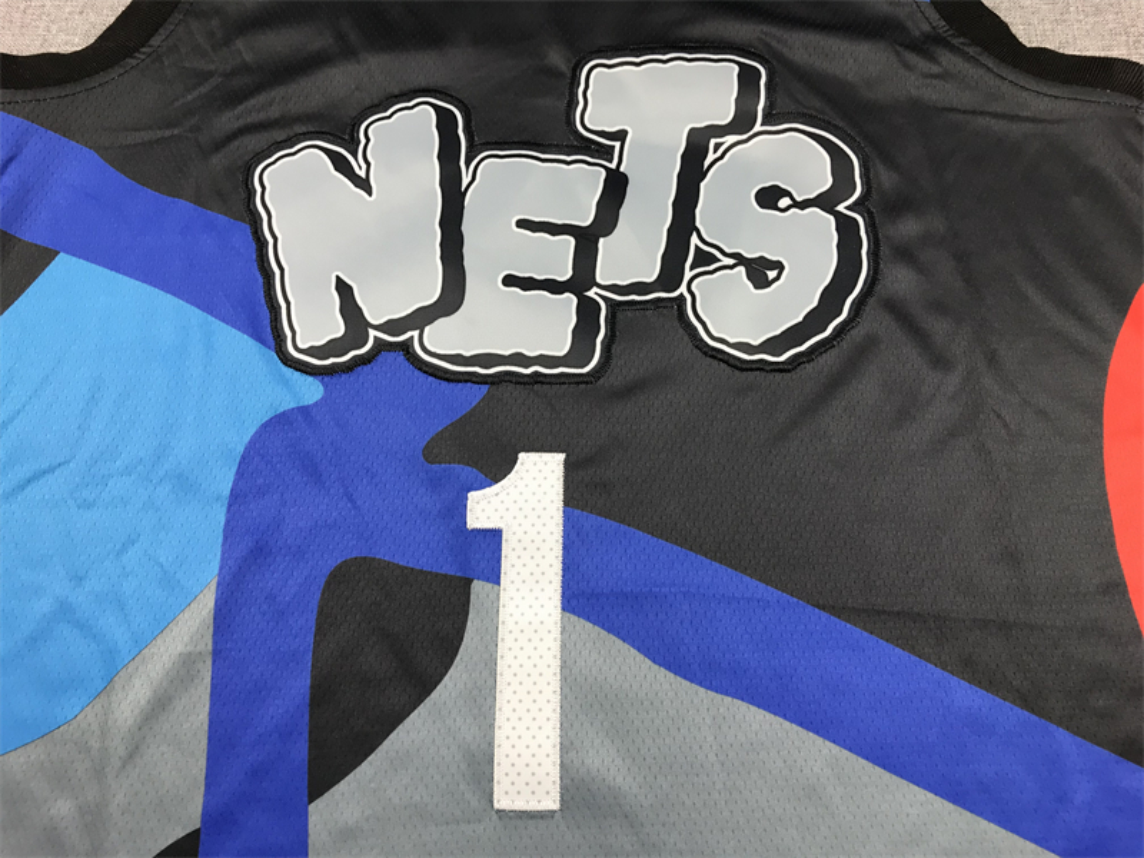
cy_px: 429
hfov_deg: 63.4
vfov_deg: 49.7
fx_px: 925
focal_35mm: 28
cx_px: 572
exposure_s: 1/100
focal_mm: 3.99
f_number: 1.8
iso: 40
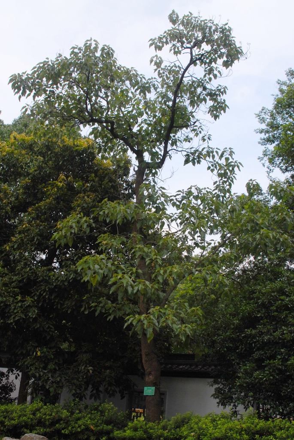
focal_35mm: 42
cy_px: 220
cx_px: 147
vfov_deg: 46.4
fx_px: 513
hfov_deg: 32.0
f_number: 10
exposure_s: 1/350
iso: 400
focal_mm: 28
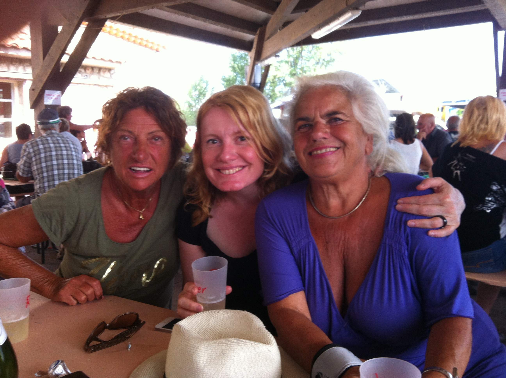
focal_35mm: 35
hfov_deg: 52.7
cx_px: 253
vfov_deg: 40.6
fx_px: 511
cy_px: 189
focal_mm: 3.85
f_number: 2.8
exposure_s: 1/120
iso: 80
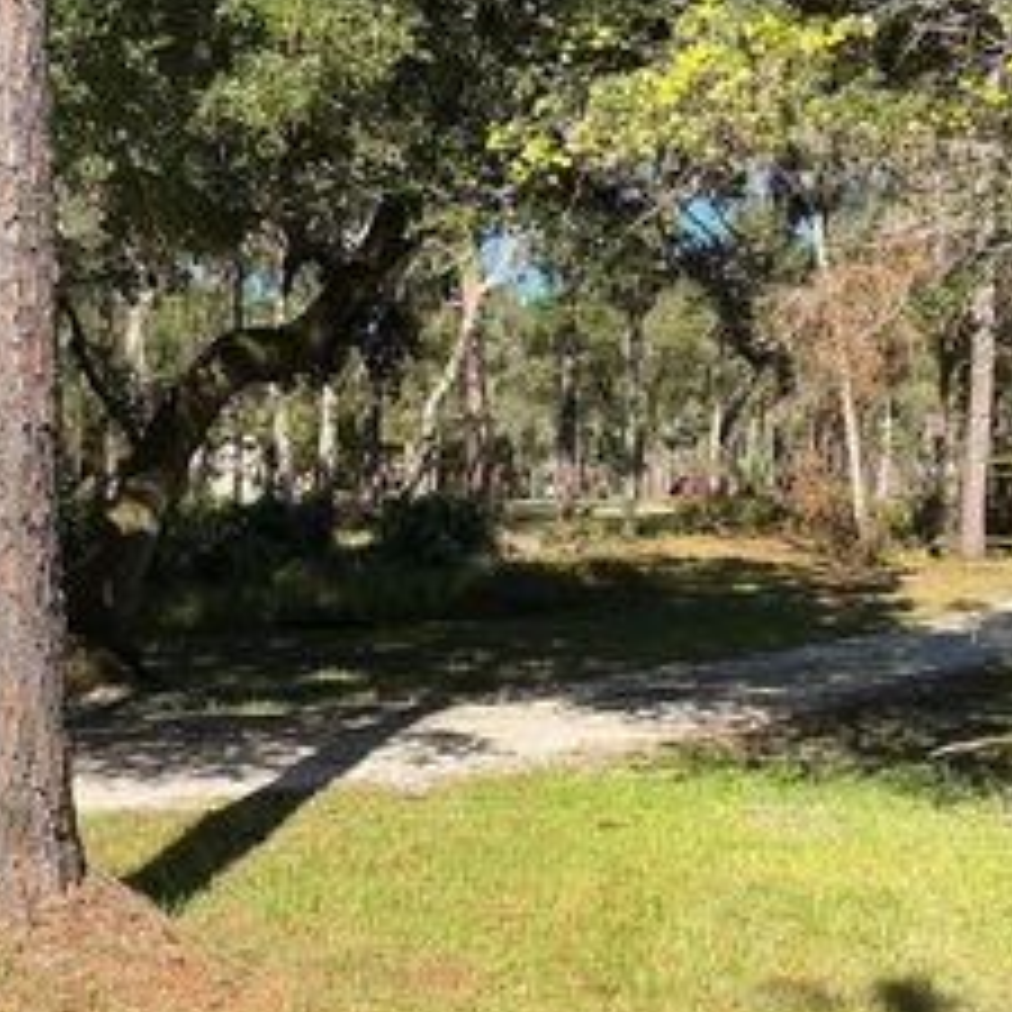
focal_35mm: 57
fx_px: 1885
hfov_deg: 29.9
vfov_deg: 30.0
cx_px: 634
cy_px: 448
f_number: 1.8
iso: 25
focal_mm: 3
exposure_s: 1/816
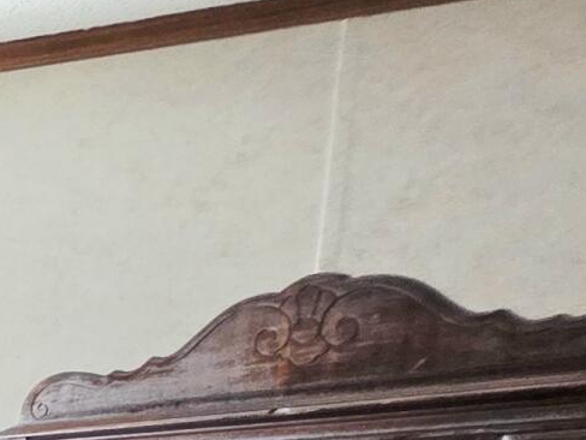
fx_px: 1354
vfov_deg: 16.3
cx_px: -1077
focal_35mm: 80
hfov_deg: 12.3
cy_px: 725
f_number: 1.9
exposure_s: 1/120
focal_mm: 2.2
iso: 200
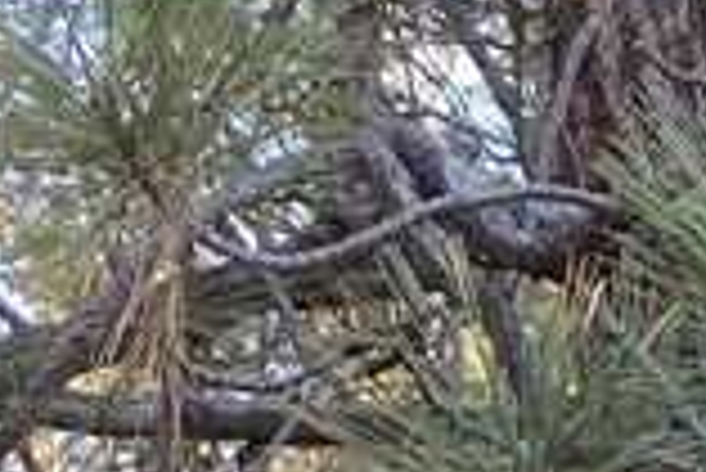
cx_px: 1165
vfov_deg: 6.6
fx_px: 3455
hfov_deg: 11.1
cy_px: 1735
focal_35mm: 176
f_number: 1.8
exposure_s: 1/121
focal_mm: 4.25
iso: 100
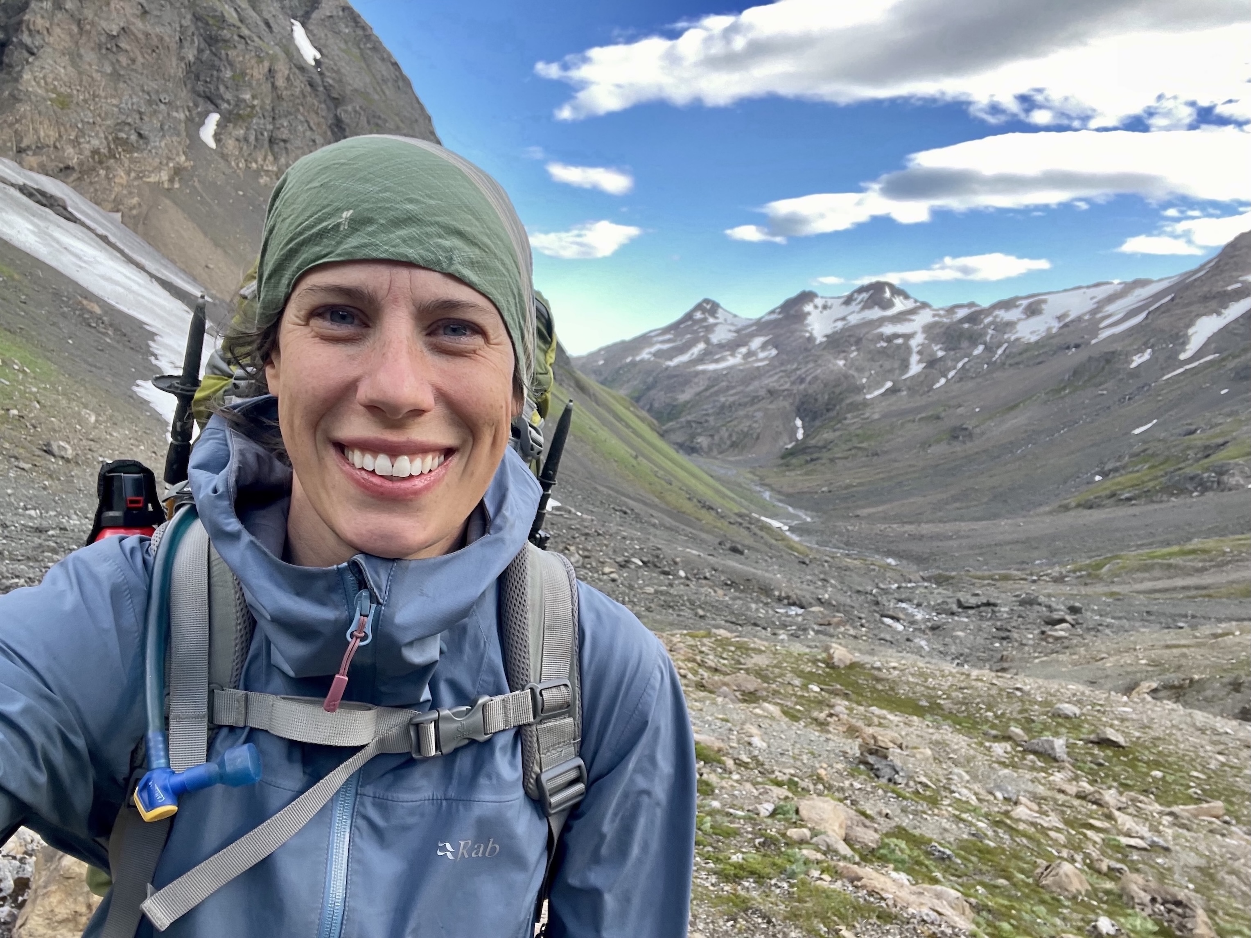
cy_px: 469
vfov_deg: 58.9
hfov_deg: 73.9
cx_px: 626
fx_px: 831
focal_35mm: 23
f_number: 2.2
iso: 25
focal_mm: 2.71
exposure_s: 1/122
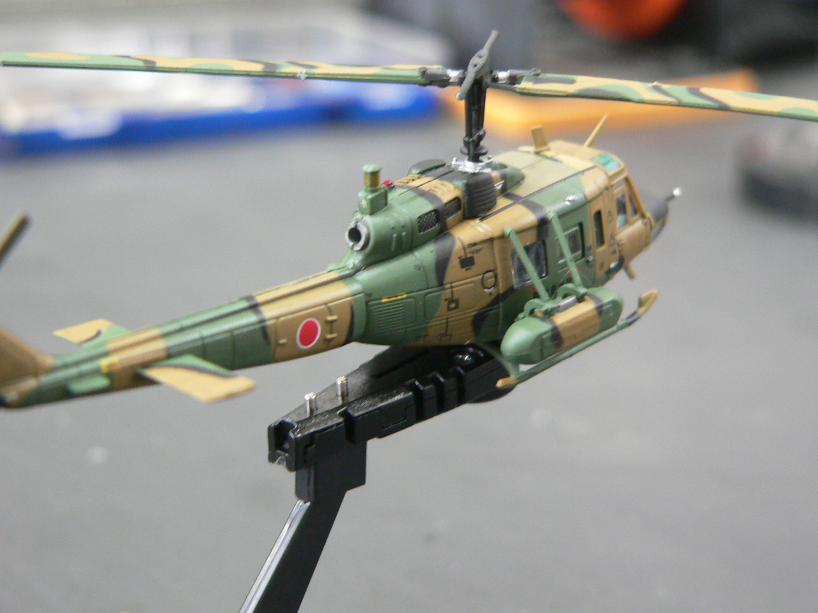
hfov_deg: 26.7
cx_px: 409
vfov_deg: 20.2
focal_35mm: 73
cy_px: 306
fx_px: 1725
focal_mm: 12.2
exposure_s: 1/5
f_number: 2.8
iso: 200
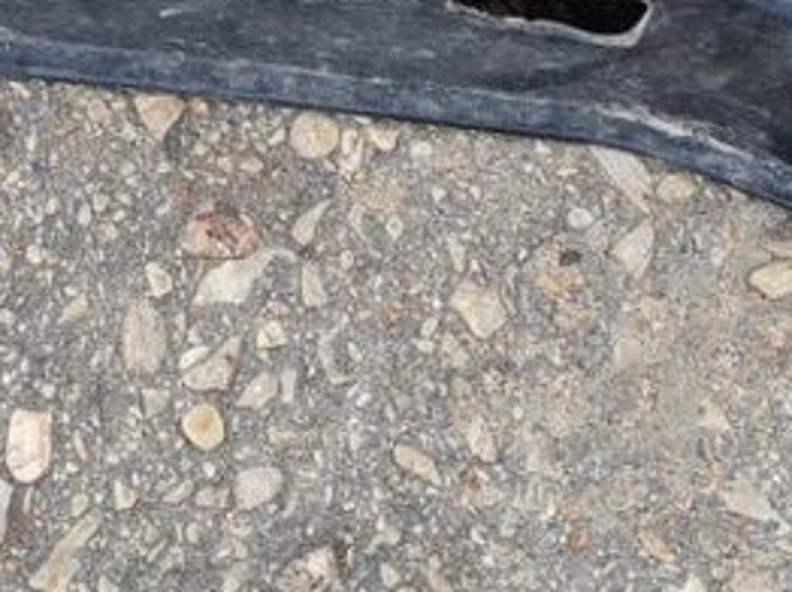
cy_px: -610
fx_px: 3177
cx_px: 97
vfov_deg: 9.9
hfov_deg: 14.1
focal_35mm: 139
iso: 50
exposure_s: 1/840
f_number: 1.8
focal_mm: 5.4
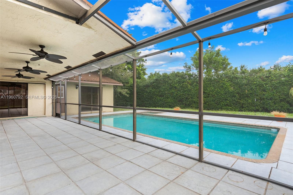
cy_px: 98
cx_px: 146
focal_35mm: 18
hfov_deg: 90.0
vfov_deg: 67.4
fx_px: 146
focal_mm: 18
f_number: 11
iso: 400
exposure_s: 1/13
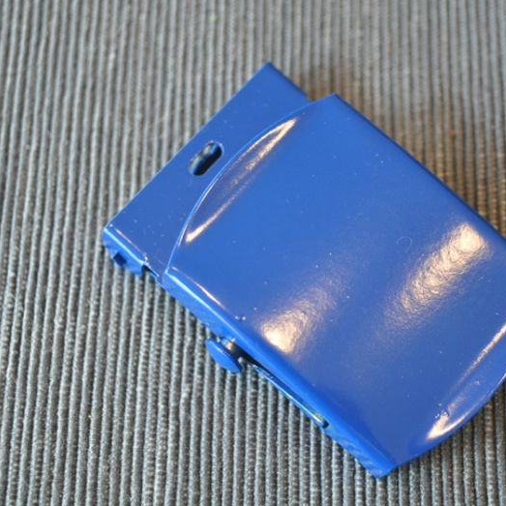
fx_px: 1224
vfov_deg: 23.4
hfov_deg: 23.3
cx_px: 316
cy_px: 254
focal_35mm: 74
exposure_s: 1/50
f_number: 4.8
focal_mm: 38
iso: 800
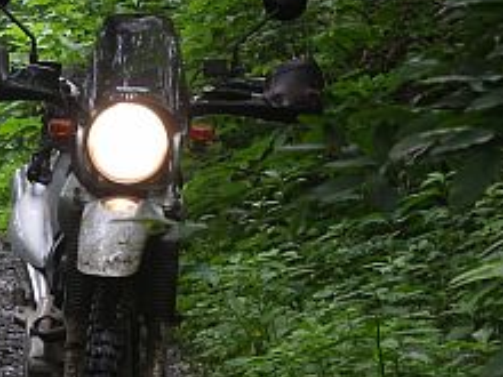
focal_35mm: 338
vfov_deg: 4.4
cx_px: -213
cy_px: 110
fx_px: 4911
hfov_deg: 5.8
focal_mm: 30
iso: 50
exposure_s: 1/6
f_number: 5.6
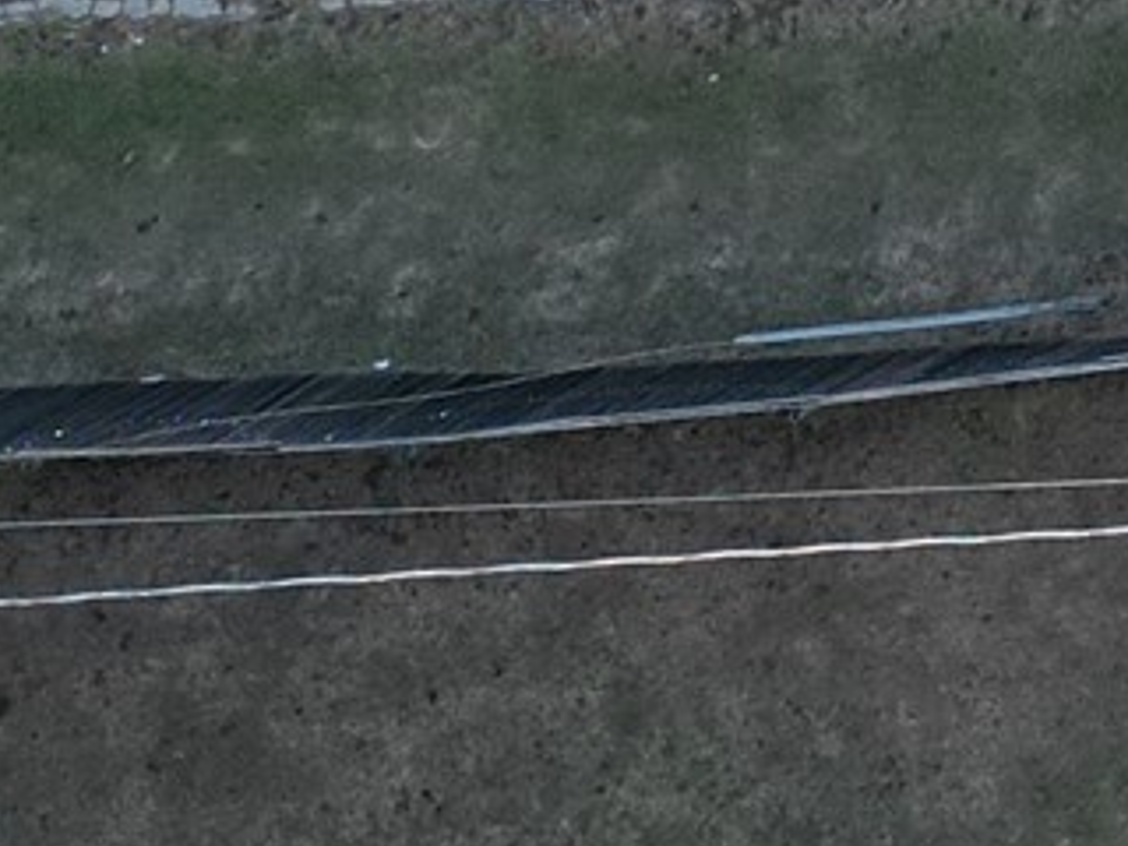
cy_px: -1361
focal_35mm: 144
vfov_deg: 9.0
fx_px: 4692
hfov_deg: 11.2
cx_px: 2781
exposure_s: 1/240
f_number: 1.7
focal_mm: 6.72
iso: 160
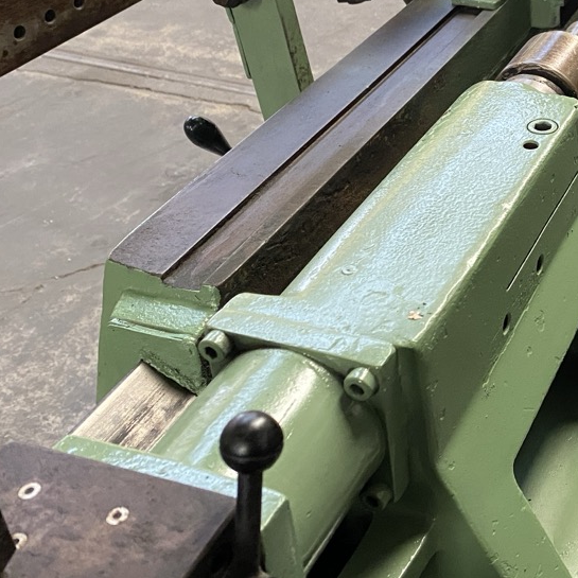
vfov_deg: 31.1
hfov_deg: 29.1
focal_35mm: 54
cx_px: 608
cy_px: 147
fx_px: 1020
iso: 500
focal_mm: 4.25
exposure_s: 1/60
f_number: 1.8
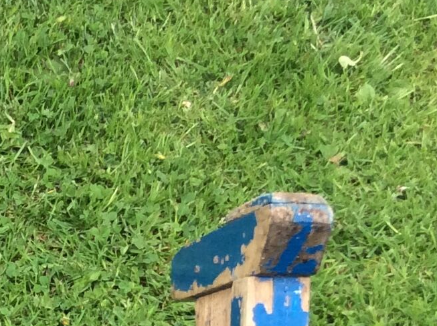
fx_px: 1601
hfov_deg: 14.2
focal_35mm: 127
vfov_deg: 11.3
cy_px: 426
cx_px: -280
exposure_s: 1/162
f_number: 2.4
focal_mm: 3.3
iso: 32
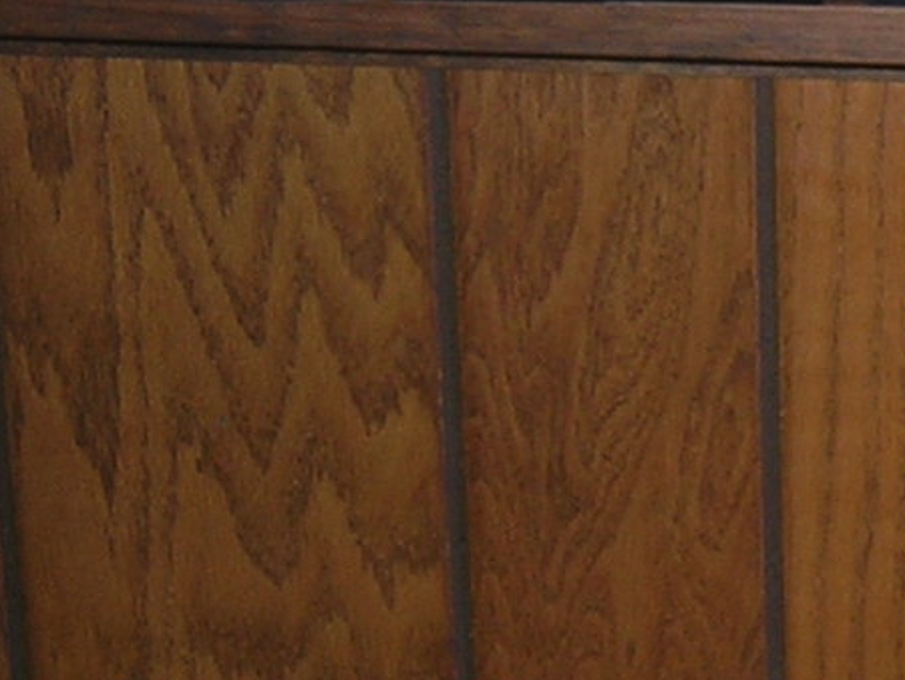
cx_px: 1418
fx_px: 3348
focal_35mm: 128
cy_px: -50
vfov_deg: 11.4
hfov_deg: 14.2
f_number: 2.6
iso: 100
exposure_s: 1/60.1
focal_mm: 4.7
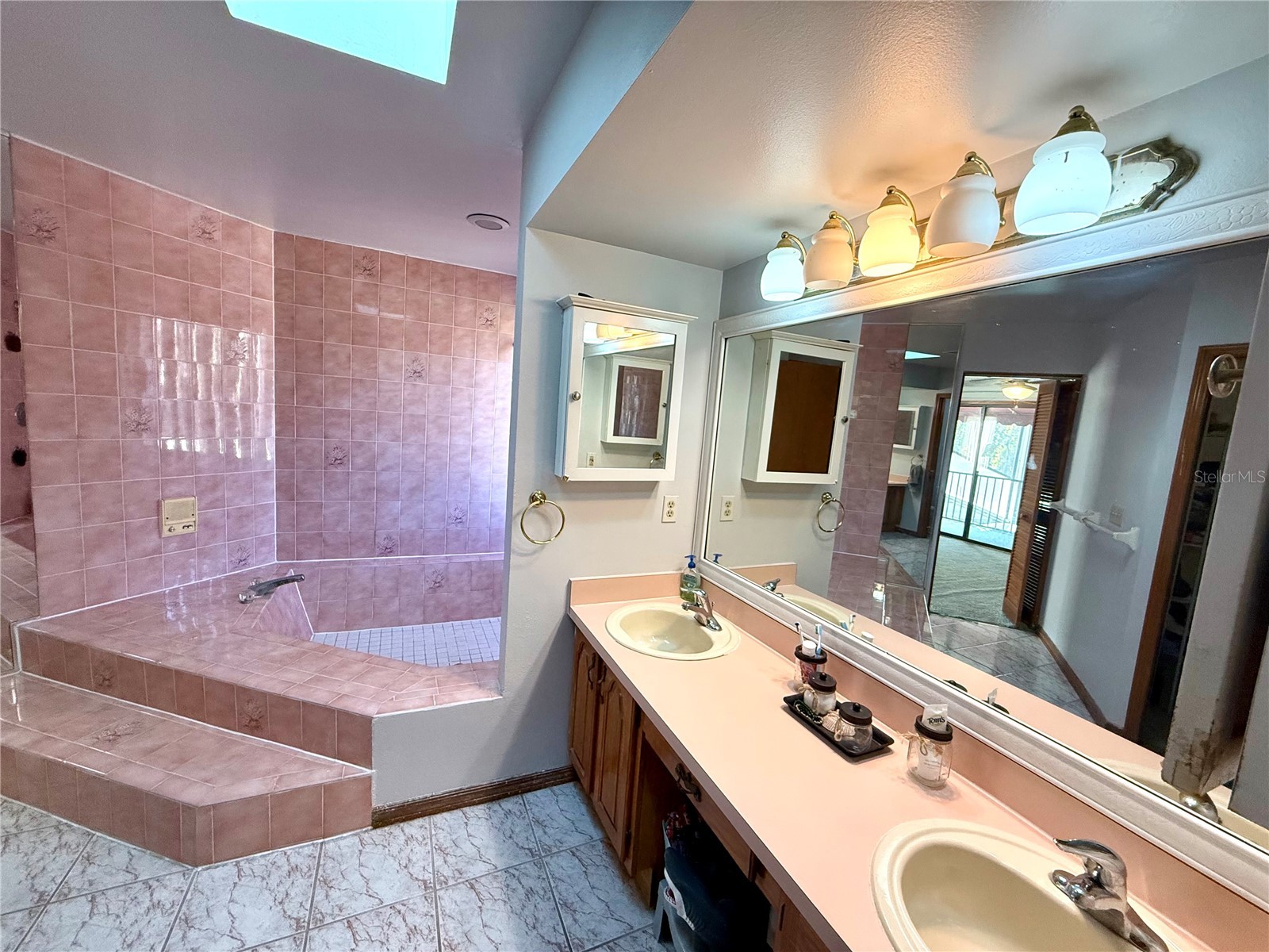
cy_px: 476
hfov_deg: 102.1
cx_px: 634
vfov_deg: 85.7
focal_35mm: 14
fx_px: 513
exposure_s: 1/120
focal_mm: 2.22
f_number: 2.2
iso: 320
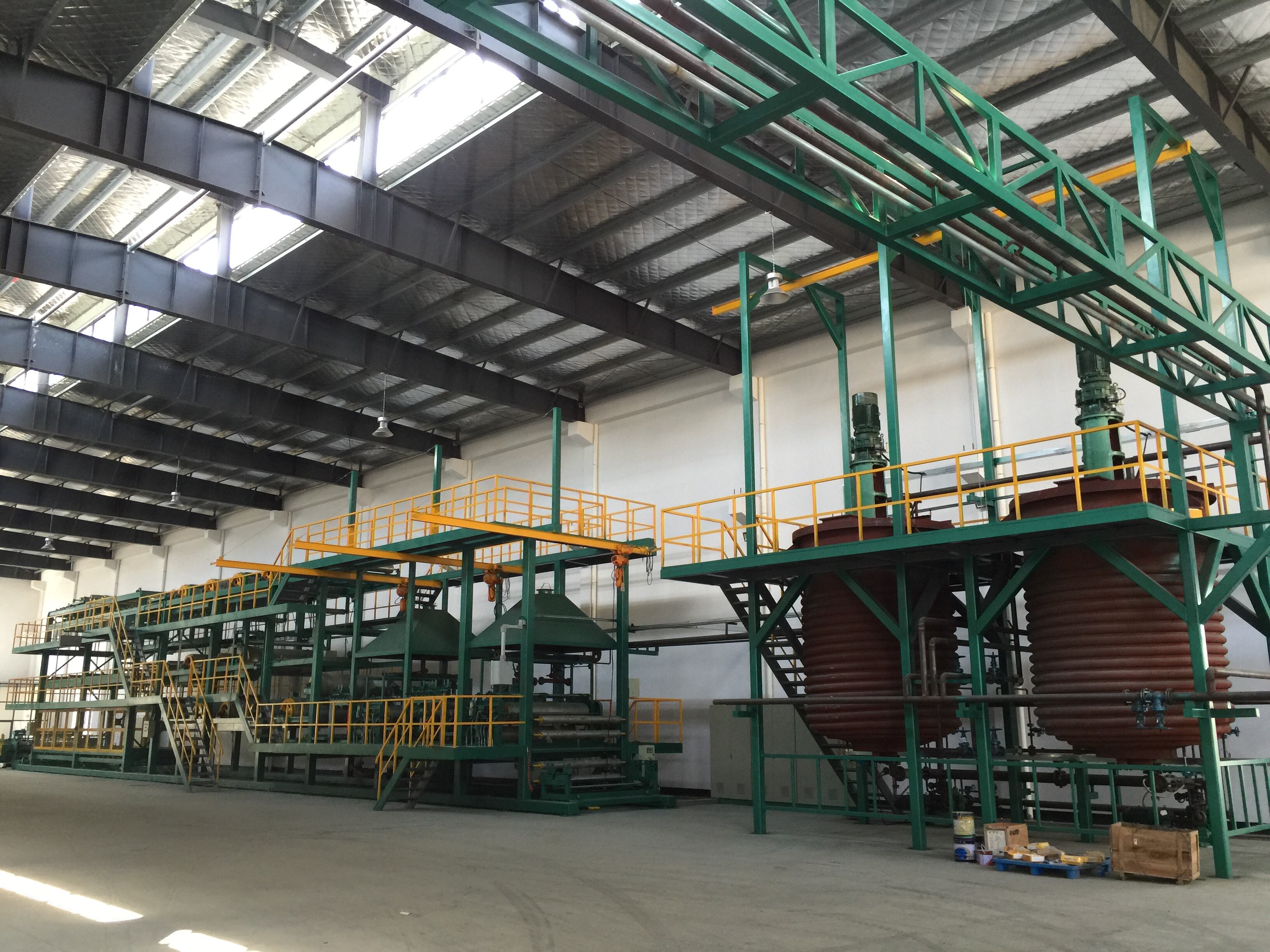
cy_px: 476
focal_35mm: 29
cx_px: 635
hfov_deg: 61.7
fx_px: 1064
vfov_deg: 48.2
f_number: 2.2
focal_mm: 4.15
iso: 50
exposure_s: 1/30
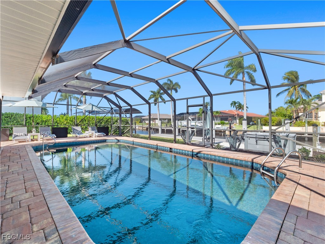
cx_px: 162
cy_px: 122
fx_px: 150
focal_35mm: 16
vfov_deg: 78.1
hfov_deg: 94.5
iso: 200
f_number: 7.1
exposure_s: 1/40
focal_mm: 8
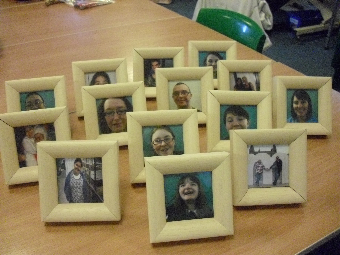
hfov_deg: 49.0
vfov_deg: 37.7
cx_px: 170
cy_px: 128
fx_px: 373
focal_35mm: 38
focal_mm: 6.2
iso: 800
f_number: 2.8
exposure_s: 1/60
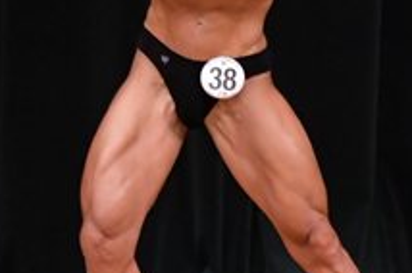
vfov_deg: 1.5
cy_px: 29
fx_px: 10559
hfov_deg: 2.2
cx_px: 257
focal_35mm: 924
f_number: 5.6
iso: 5000
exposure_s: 1/400
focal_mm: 170
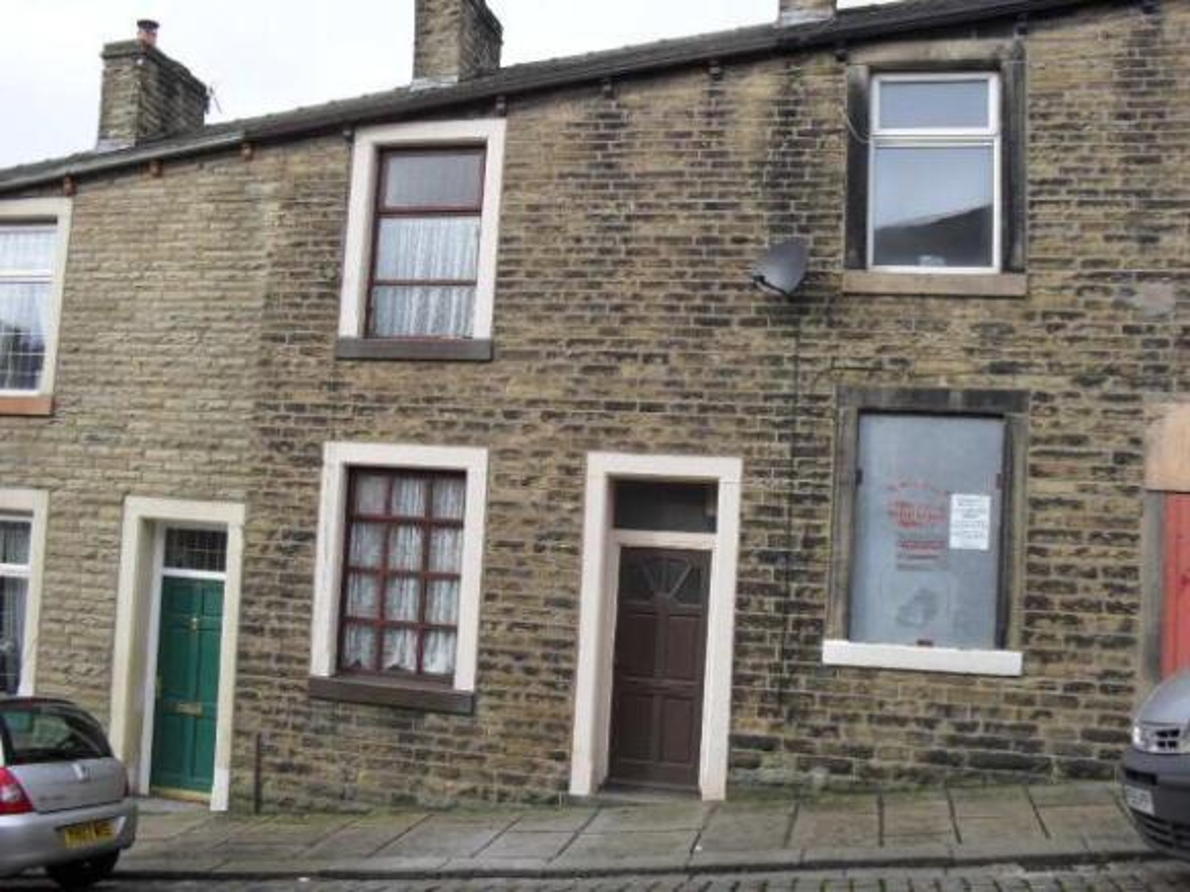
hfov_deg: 52.6
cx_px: 595
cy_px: 446
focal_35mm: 35
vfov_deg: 40.7
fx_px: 1203
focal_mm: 6.3
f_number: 3.2
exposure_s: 1/350
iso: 100
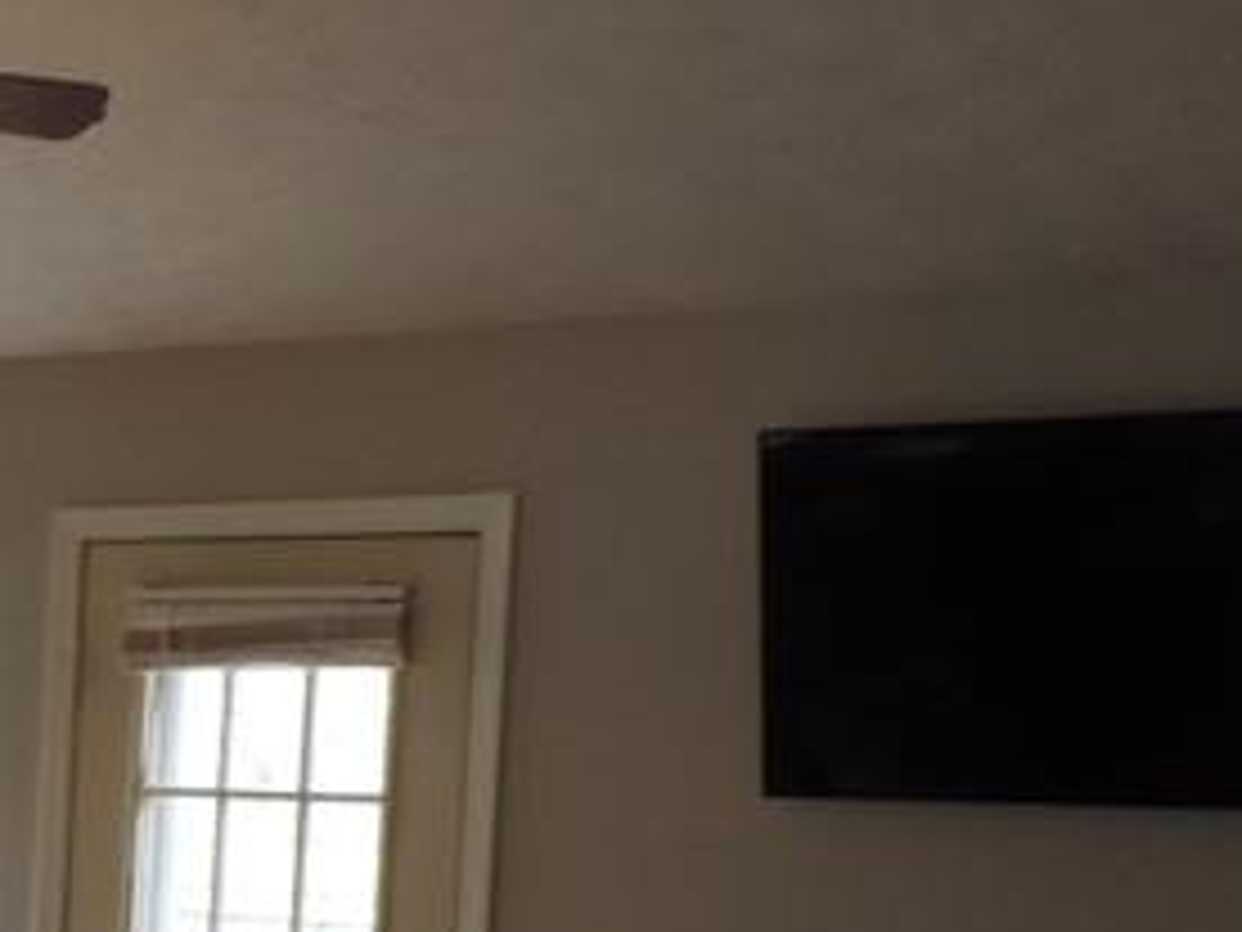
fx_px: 3193
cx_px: -720
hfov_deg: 18.9
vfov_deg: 16.2
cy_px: 1000
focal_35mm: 89
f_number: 3.7
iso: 180
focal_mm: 4.3
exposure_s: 1/30
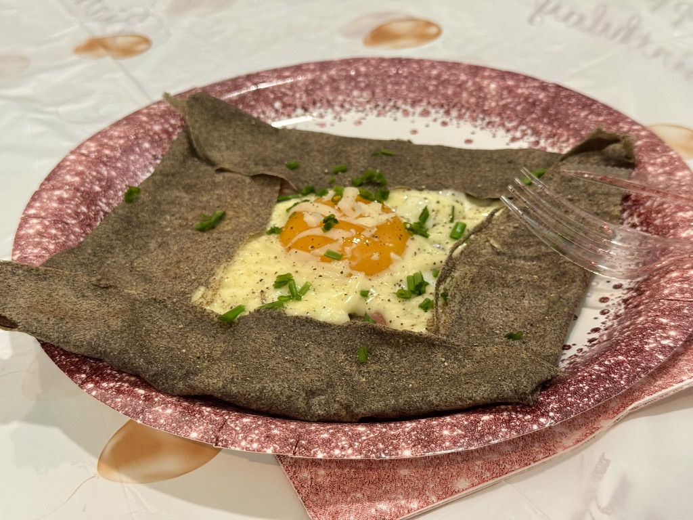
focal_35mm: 48
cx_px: 346
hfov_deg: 39.7
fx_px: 961
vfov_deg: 30.3
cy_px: 260
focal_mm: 6.76
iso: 250
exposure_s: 1/60
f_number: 1.78
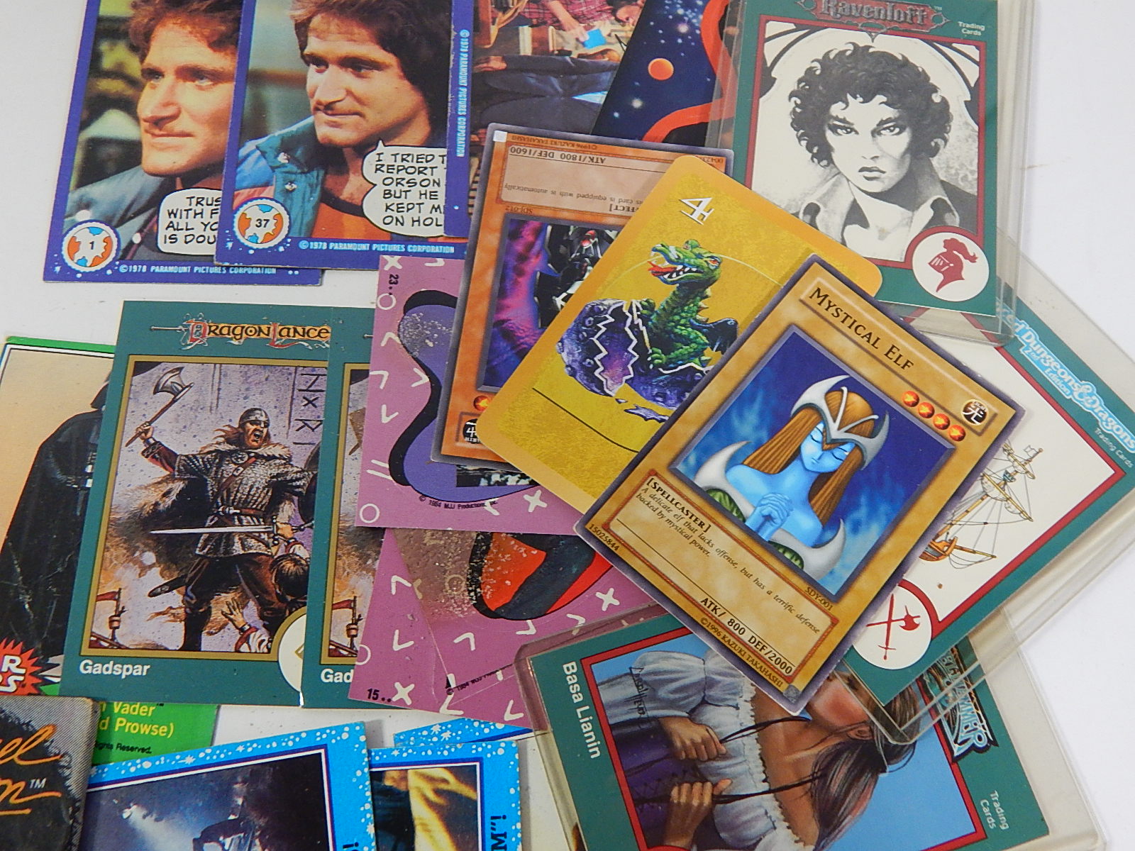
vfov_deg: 41.8
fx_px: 1115
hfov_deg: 54.0
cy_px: 426
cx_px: 568
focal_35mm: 34
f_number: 3.3
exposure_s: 1/30
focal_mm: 6.1
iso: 280
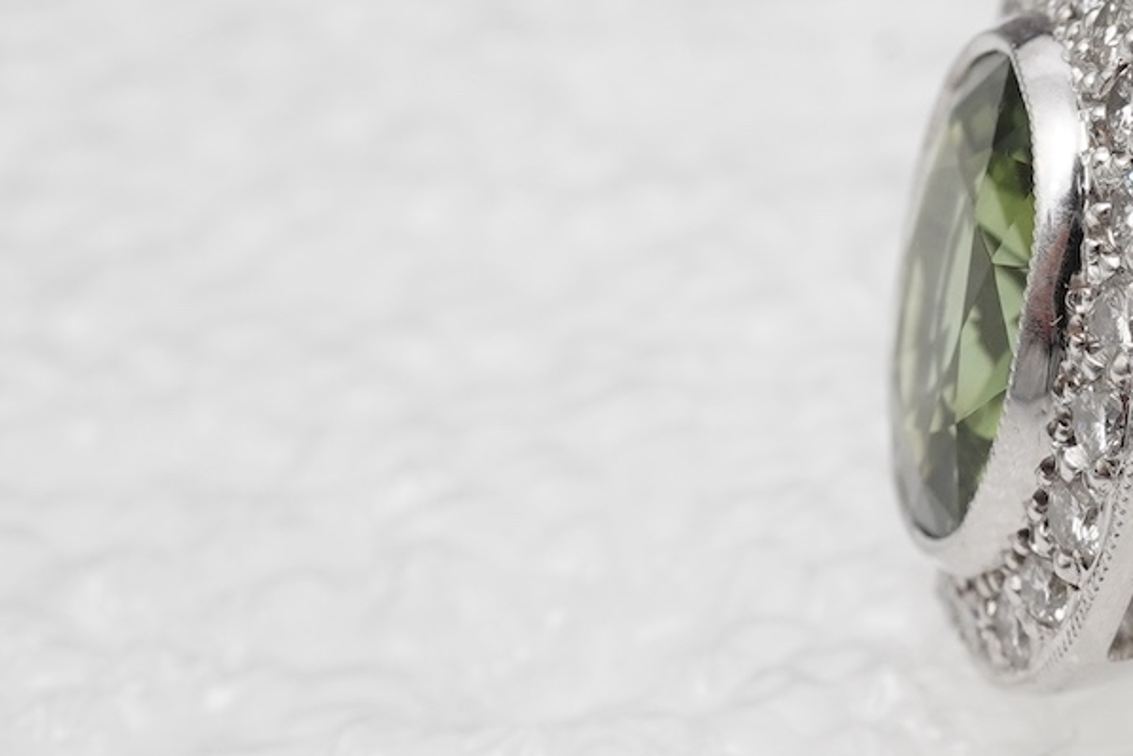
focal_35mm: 127
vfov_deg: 10.8
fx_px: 3998
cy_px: 425
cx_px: 1443
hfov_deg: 15.4
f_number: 20
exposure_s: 1/125
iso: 400
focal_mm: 30
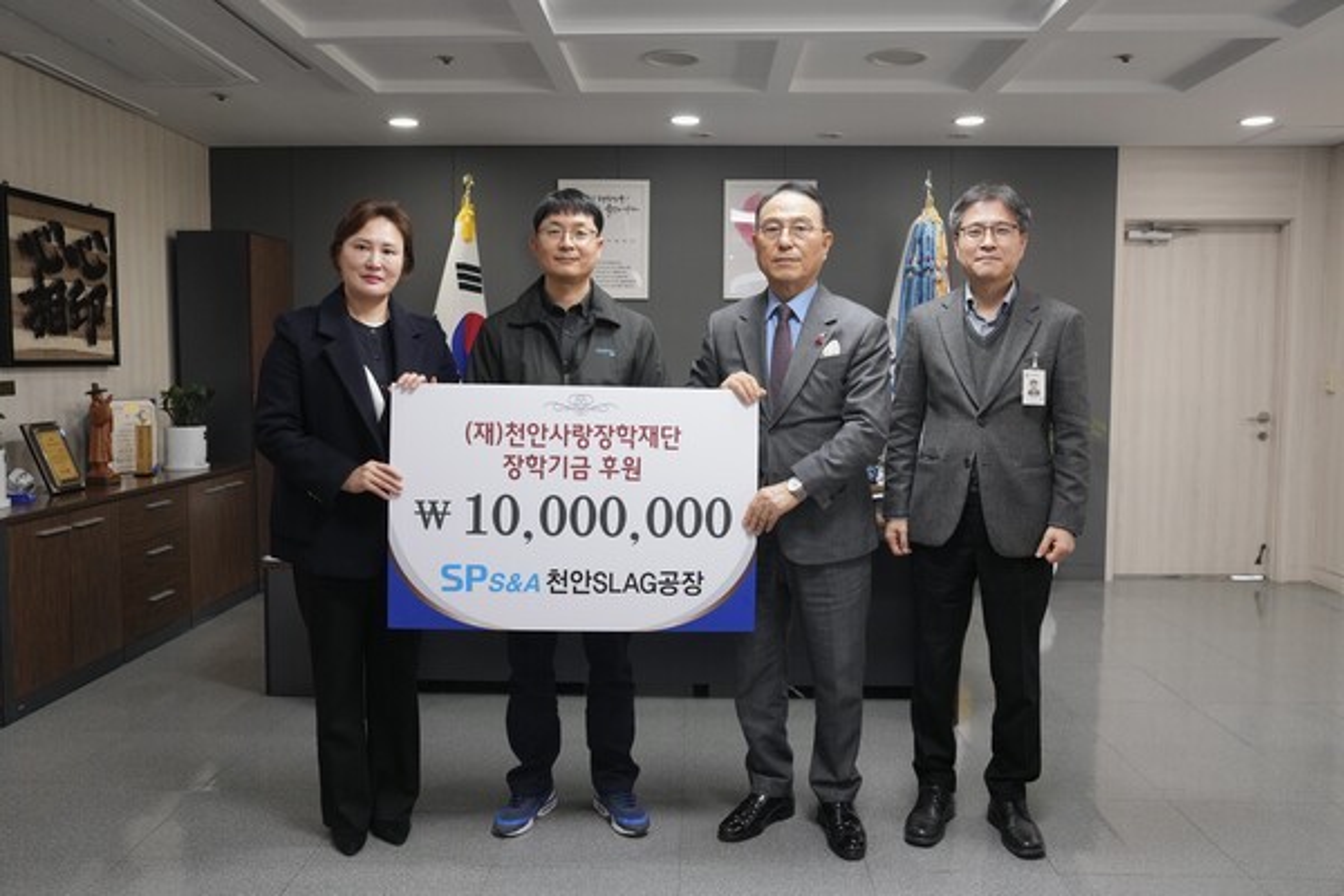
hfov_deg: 63.7
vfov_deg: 45.0
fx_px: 1083
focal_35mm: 29
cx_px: 672
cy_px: 448
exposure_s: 1/200
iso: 2500
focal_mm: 29
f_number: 5
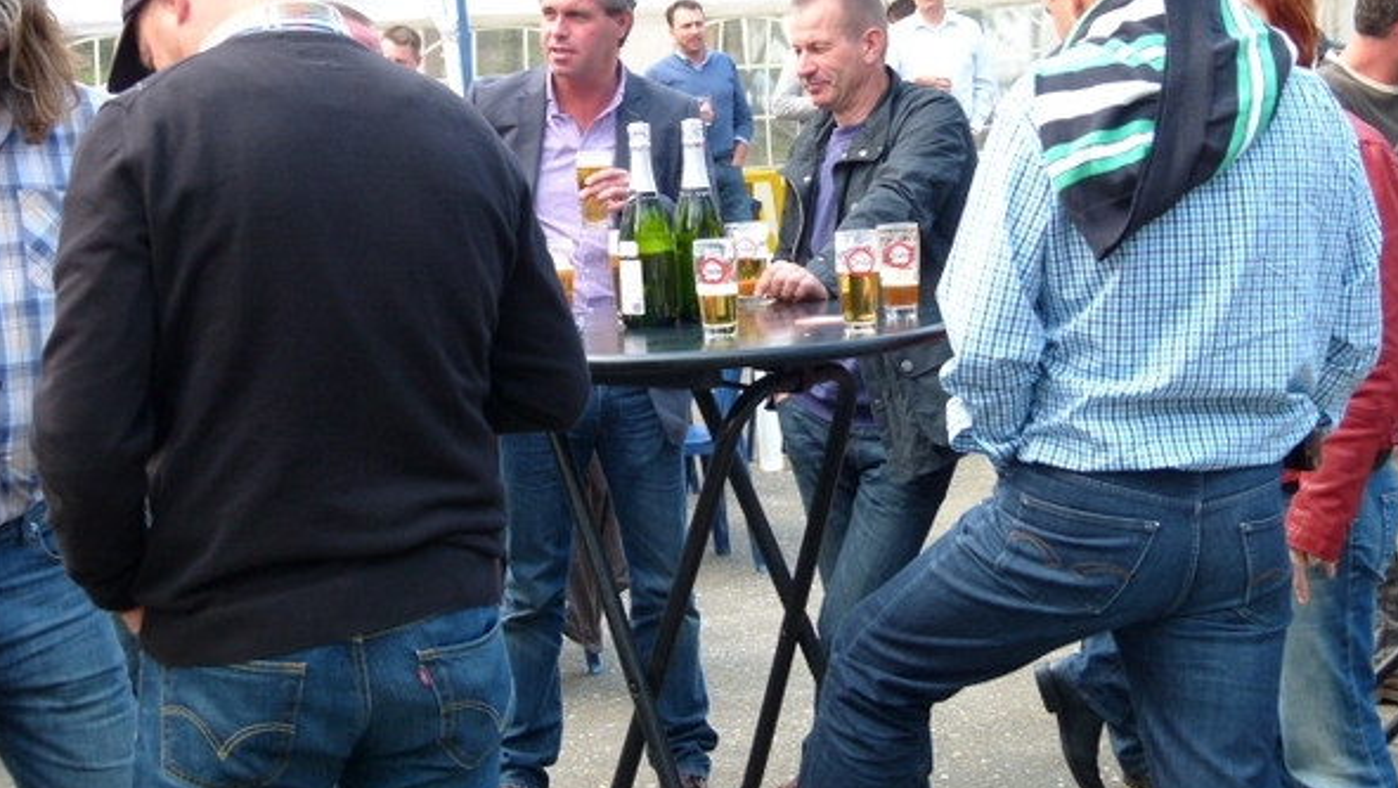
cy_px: 267
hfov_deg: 33.3
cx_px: 698
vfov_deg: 19.1
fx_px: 2336
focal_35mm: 63
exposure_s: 1/60
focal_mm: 10.2
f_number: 3.2
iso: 100
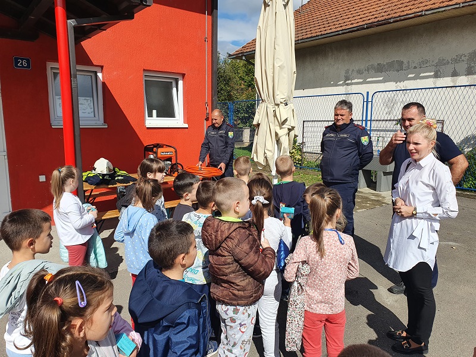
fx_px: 358
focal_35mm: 26
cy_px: 178
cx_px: 238
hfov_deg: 67.3
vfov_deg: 53.1
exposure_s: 1/2136
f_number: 2.4
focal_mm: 4.32
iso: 50
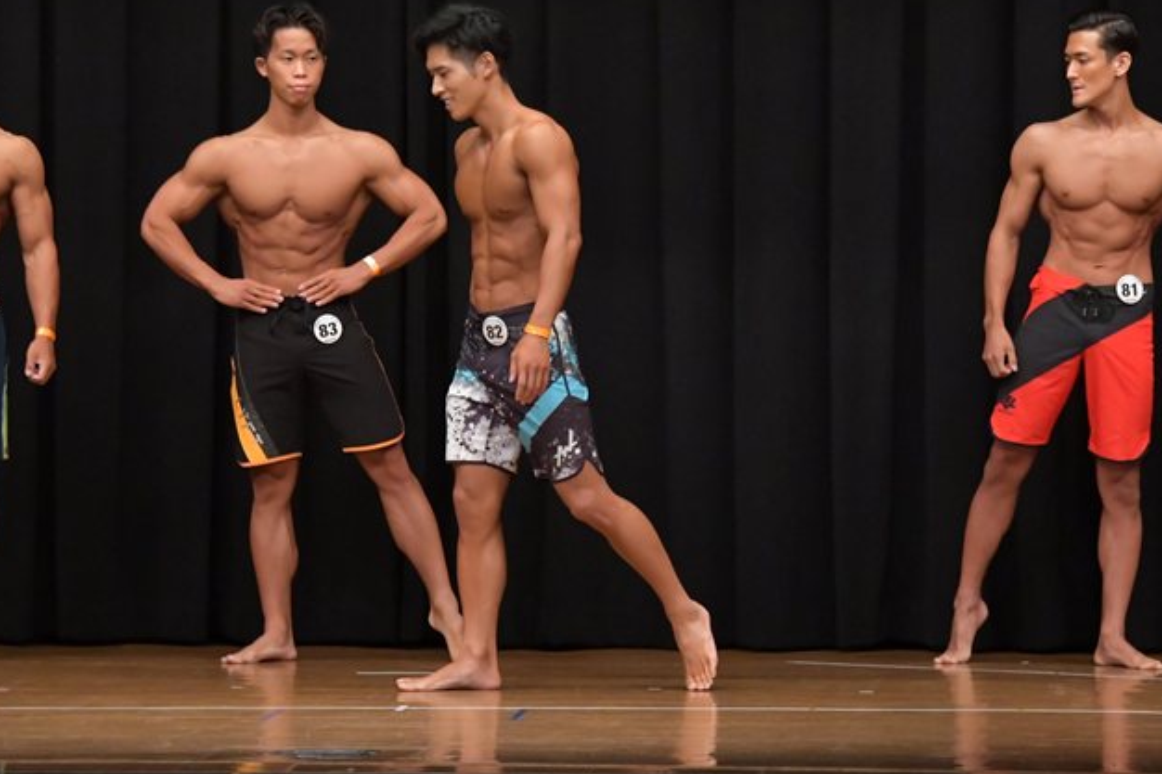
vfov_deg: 5.5
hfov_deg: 8.2
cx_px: 560
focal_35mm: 250
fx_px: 8067
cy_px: 368
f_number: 5.6
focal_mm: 135
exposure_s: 1/400
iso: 6400
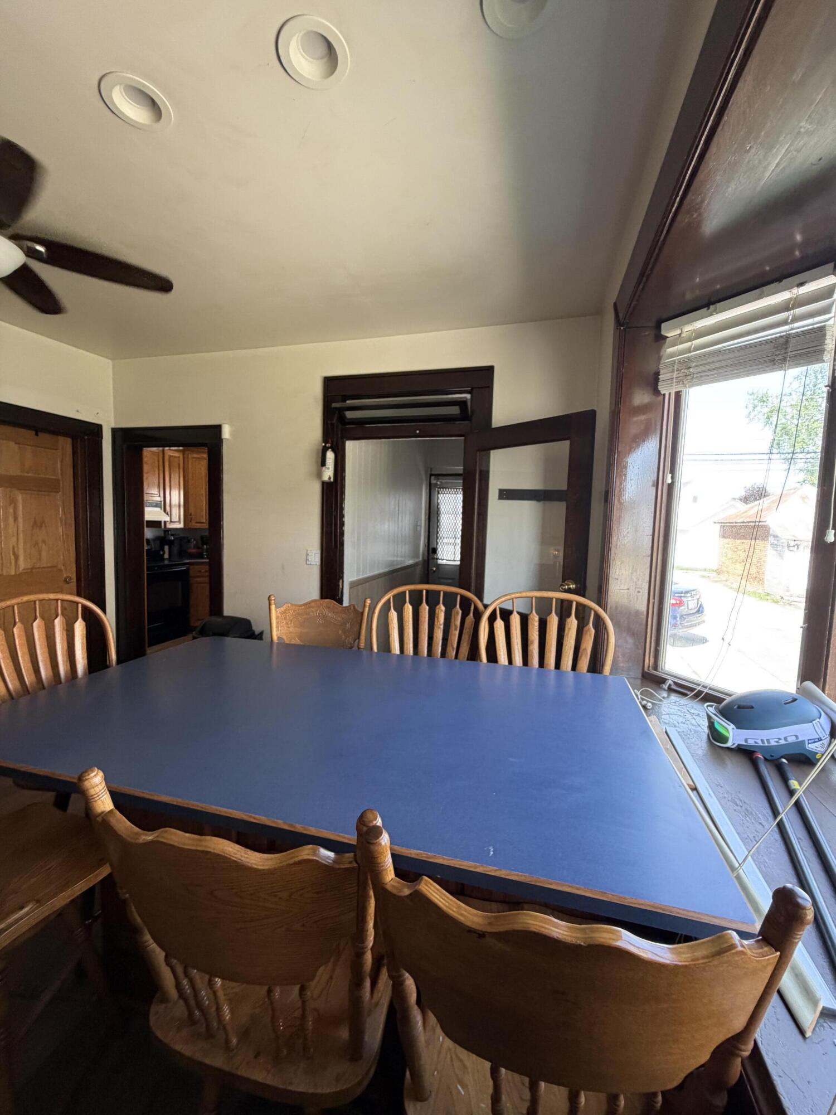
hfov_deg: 85.7
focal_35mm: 14
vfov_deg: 102.1
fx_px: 451
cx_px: 418
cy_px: 558
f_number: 2.2
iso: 250
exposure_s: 1/121
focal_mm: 2.22
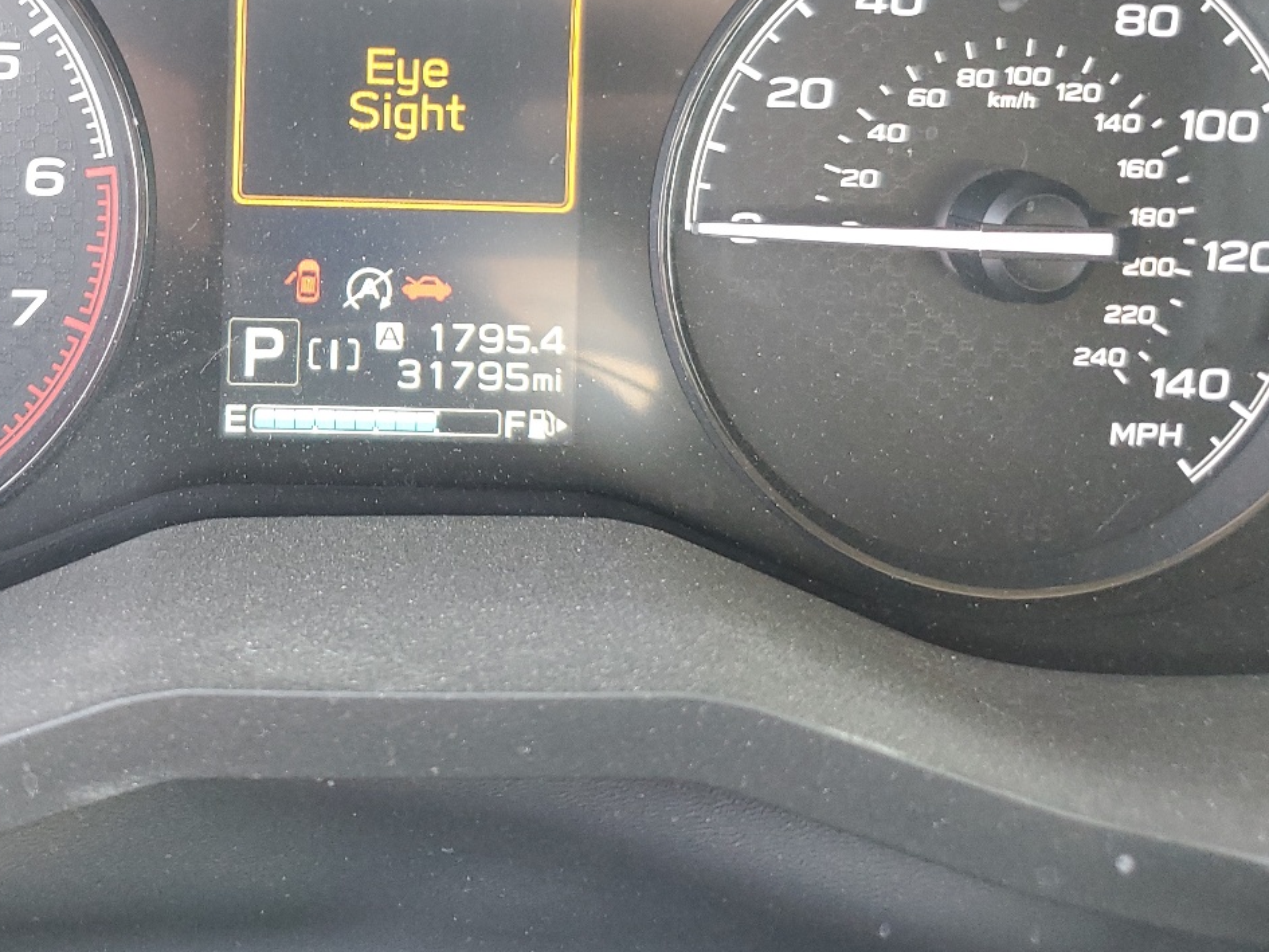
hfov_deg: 42.2
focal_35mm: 44
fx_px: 1613
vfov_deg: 31.9
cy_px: 176
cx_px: 388
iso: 142
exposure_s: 1/60.2
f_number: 1.5
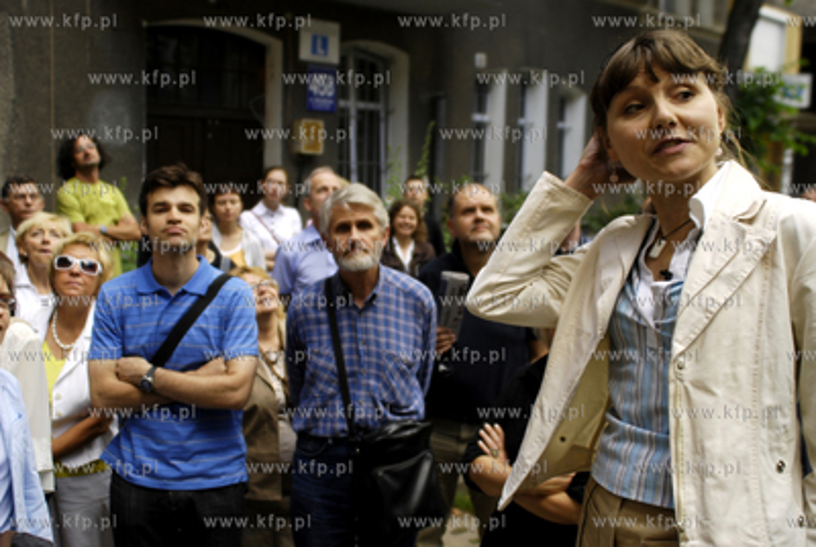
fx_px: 817
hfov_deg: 53.1
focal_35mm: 36
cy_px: 274
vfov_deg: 37.0
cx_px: 408
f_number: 2.8
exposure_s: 1/200
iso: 100
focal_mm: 24
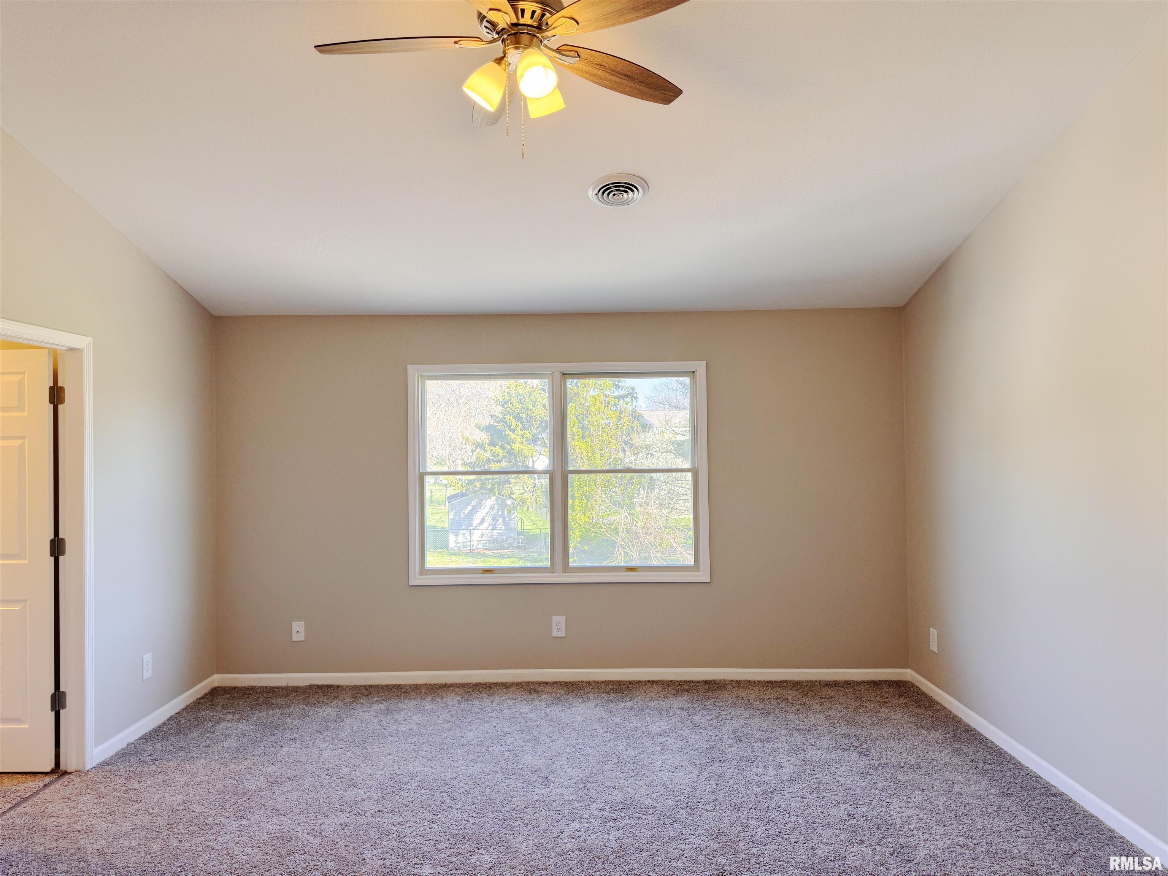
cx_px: 584
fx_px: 810
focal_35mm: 24
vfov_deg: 56.8
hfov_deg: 71.6
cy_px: 438
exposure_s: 1/120
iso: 100
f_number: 1.78
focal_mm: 6.76
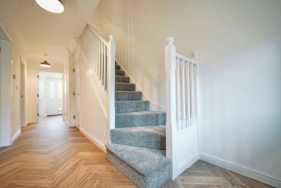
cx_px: 140
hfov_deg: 104.2
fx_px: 109
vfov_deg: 81.2
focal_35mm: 14
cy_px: 94
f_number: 2.2
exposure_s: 1/40
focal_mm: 14
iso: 125
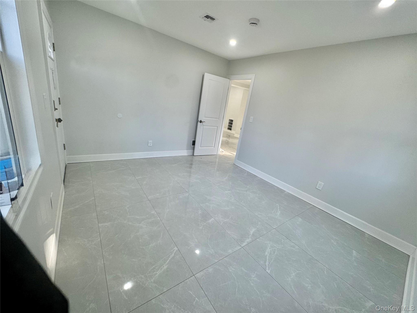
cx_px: 208
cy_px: 156
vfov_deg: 85.7
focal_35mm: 14
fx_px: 169
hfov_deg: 102.1
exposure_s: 1/120
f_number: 2.2
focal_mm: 2.22
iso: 125
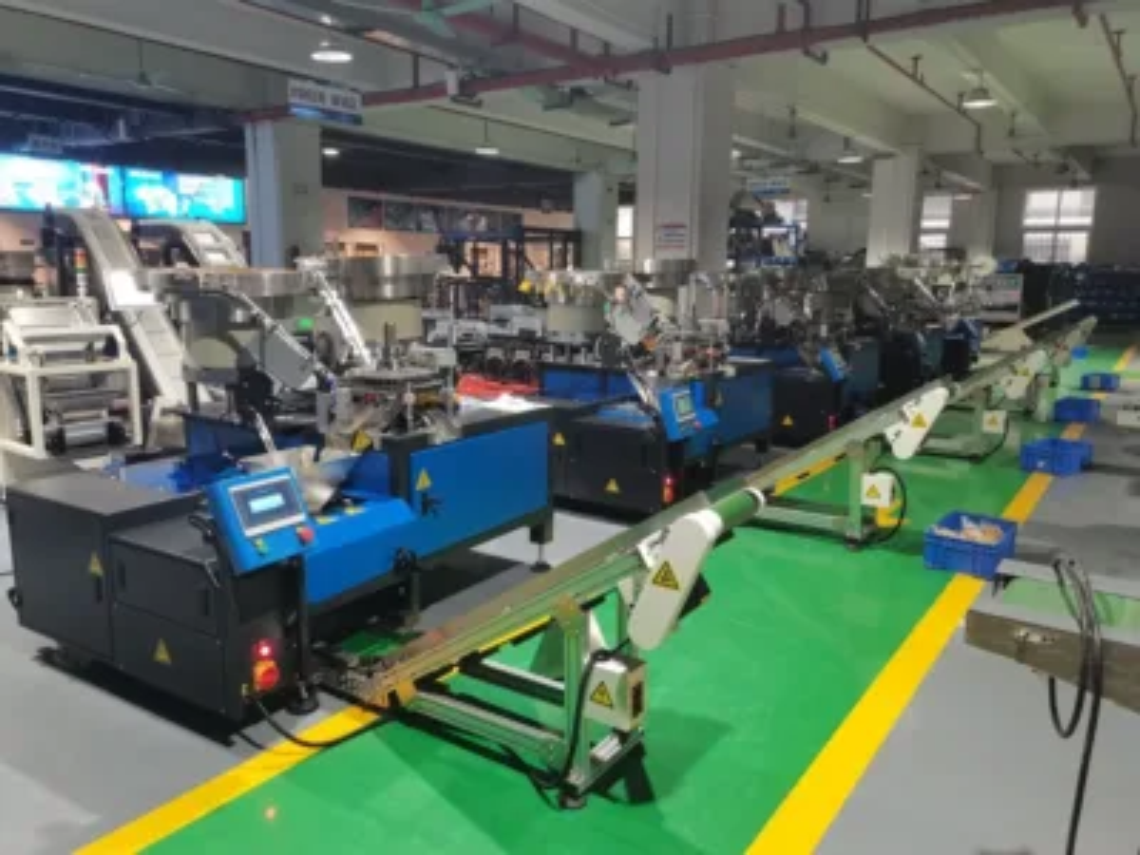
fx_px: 856
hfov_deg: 67.3
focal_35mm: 26
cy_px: 428
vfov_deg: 53.1
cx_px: 570
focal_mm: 5.58
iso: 250
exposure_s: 1/30
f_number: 1.8
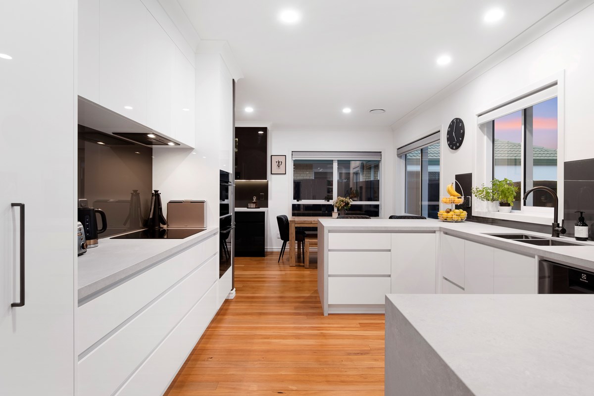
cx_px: 297
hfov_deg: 90.0
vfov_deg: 67.4
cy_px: 198
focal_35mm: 18
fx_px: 297
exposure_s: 1/8
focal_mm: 12
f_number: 7.1
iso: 250
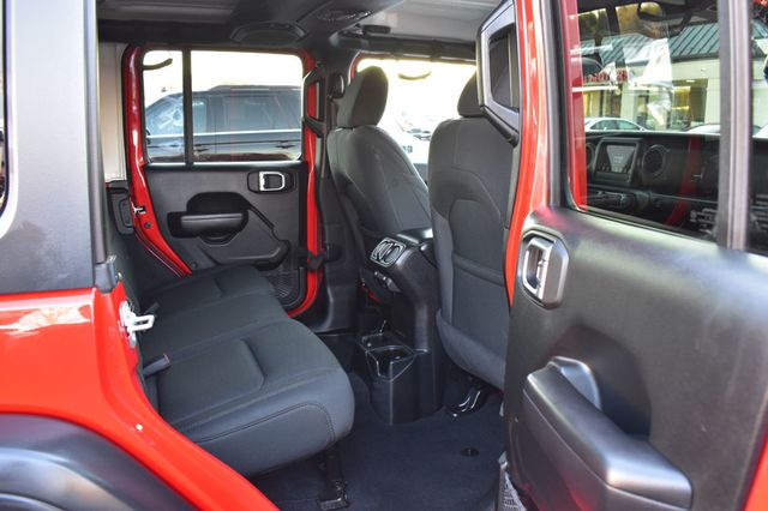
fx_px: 640
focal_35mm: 30
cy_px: 256
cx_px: 384
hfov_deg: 62.0
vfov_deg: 43.6
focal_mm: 20
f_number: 6.3
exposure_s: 1/15
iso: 1100
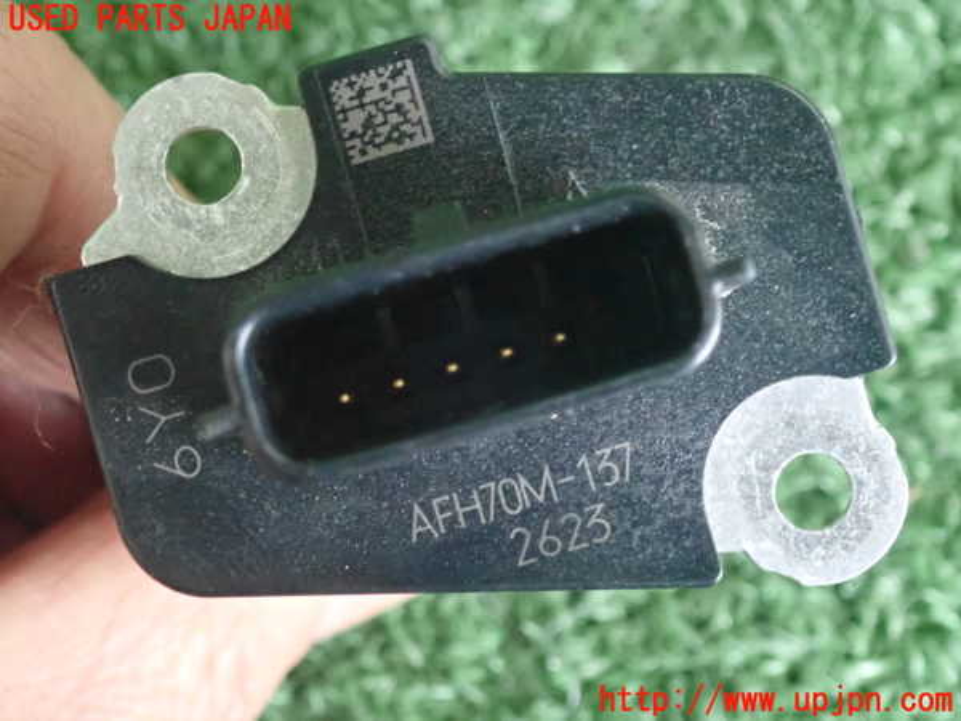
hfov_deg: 19.6
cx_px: 480
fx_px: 2776
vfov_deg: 14.8
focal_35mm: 100
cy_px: 360
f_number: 4.9
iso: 3200
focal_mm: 18
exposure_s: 1/100
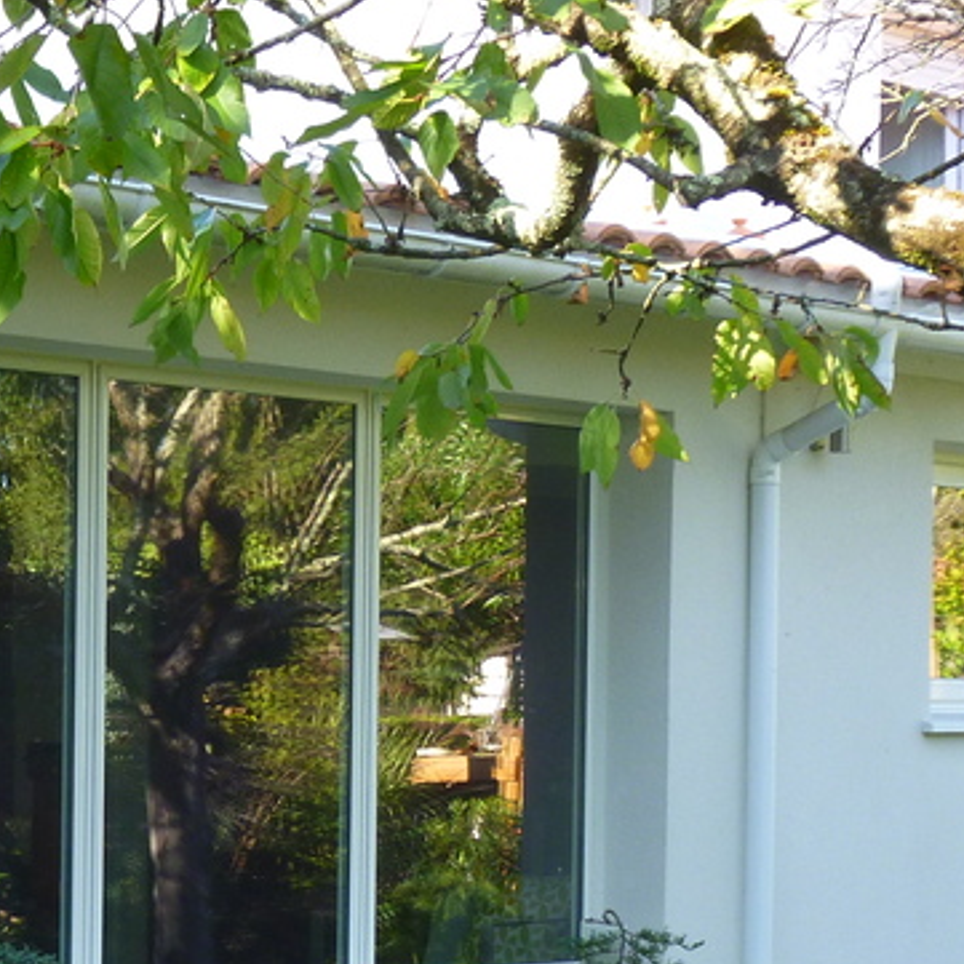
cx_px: 80
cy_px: 788
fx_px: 2867
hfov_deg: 18.7
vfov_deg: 18.9
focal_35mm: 91
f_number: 3.4
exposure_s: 1/60
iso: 100
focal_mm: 5.6
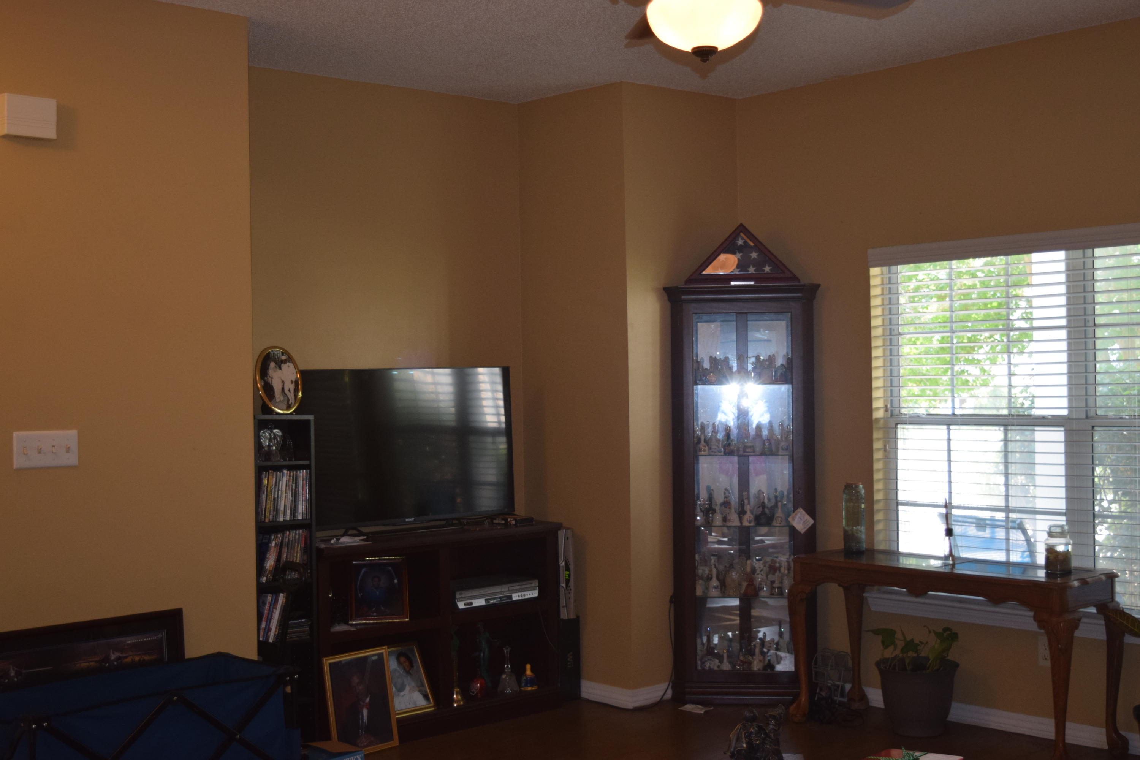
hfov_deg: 43.6
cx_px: 570
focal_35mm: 45
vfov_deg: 29.9
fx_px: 1425
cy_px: 380
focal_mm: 30
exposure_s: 1/80
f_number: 4.2
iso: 800
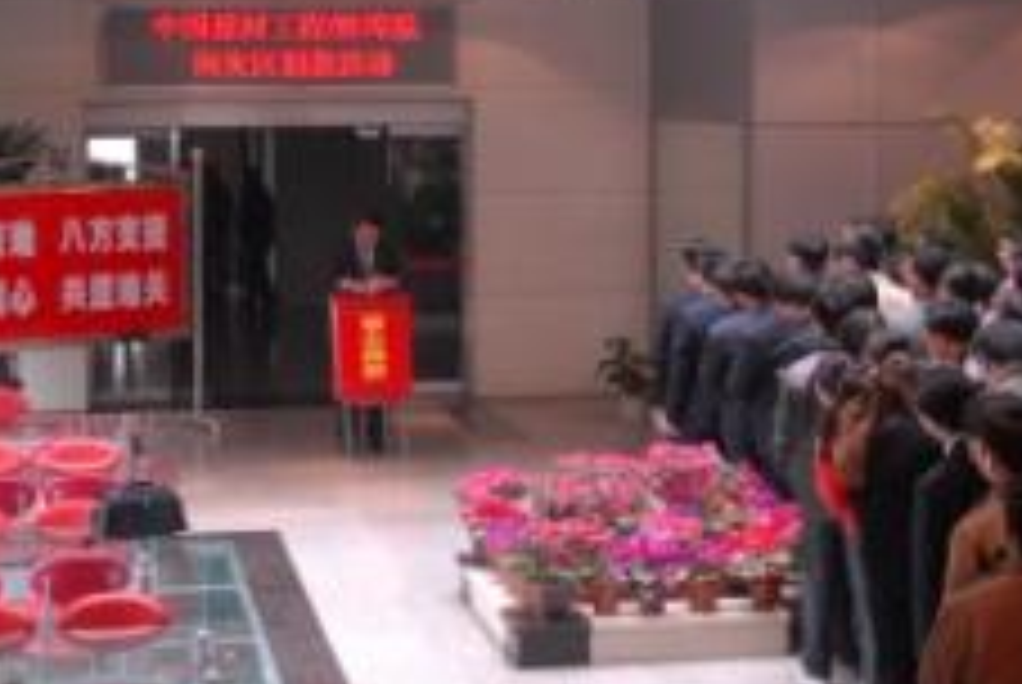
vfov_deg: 17.1
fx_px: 2274
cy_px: 248
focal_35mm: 80
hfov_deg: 25.3
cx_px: 486
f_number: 5.6
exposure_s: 1/40
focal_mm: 27
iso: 500
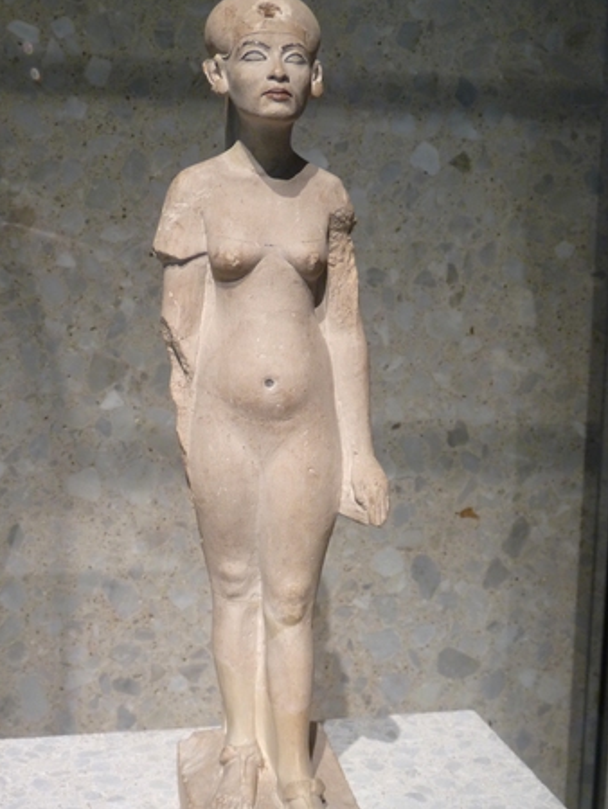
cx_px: 286
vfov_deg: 43.6
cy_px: 484
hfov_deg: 33.6
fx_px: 1006
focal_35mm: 43
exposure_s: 1/30
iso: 200
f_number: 3
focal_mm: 5.9
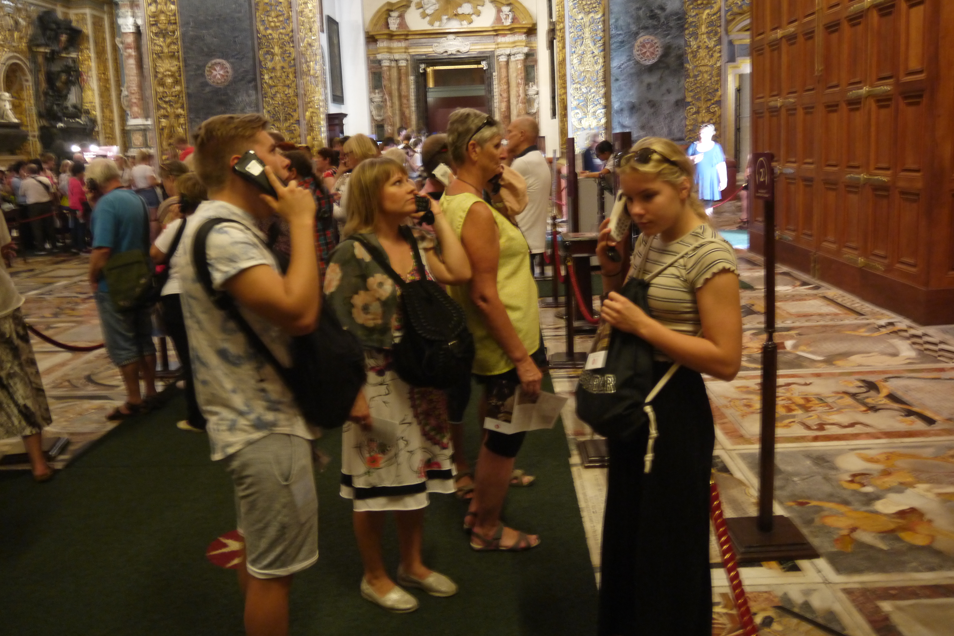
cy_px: 290
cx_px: 467
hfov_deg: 61.9
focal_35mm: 30
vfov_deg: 43.6
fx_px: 795
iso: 800
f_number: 3.5
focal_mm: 14
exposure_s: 1/6
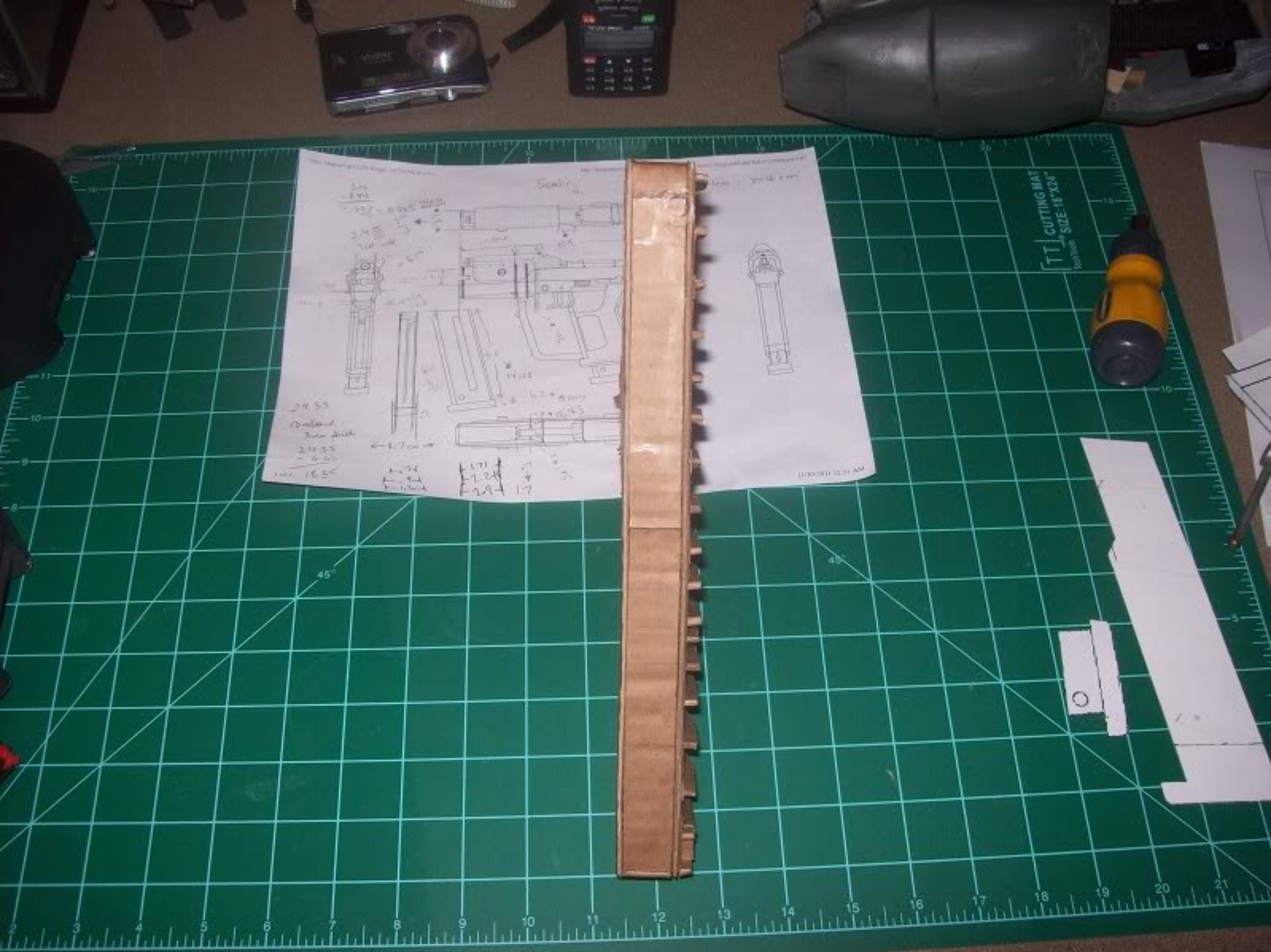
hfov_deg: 51.4
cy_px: 476
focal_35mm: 36
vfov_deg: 39.6
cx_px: 636
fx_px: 1322
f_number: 2.7
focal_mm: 6
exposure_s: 1/64
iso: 80
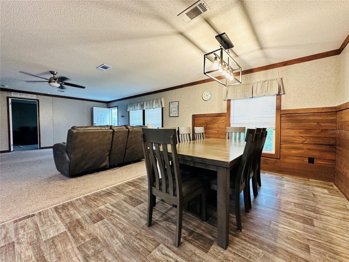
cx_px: 174
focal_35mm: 14
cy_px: 131
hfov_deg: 102.1
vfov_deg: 85.7
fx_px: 141
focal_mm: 2.22
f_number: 2.2
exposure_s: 1/60
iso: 320
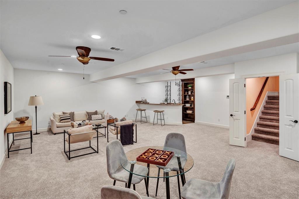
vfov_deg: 67.3
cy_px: 100
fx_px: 149
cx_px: 150
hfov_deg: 90.0
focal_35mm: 18
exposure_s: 1/15
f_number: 8
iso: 400
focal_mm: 18
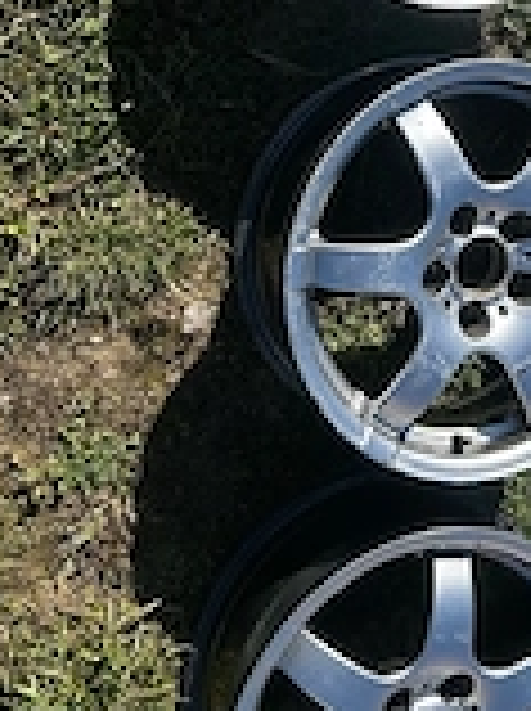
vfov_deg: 27.7
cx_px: 482
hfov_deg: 21.7
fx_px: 1354
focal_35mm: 66
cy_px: 0
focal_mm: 5.7
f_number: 1.5
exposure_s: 1/2123
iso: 50
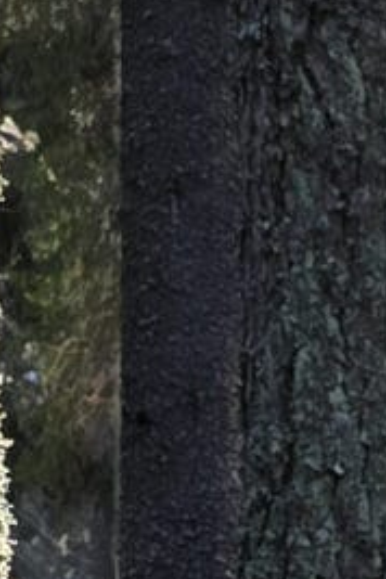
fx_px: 3683
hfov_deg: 5.6
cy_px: 1028
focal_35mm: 229
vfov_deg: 8.6
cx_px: 1230
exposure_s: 1/180
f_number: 1.7
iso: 50
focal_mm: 6.3
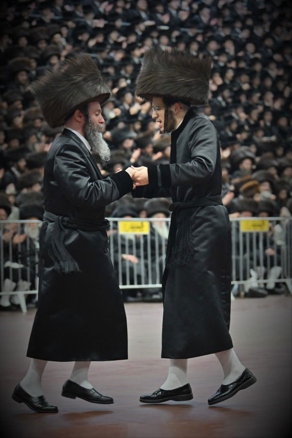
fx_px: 1095
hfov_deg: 15.2
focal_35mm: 90
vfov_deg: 22.6
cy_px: 219
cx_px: 146
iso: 800
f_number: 2.8
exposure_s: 1/160
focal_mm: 90
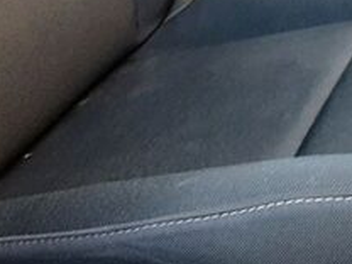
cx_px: 208
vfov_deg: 13.2
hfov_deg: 19.6
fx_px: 1017
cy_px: -220
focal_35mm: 100
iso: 80
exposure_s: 1/50
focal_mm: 3.93
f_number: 1.7
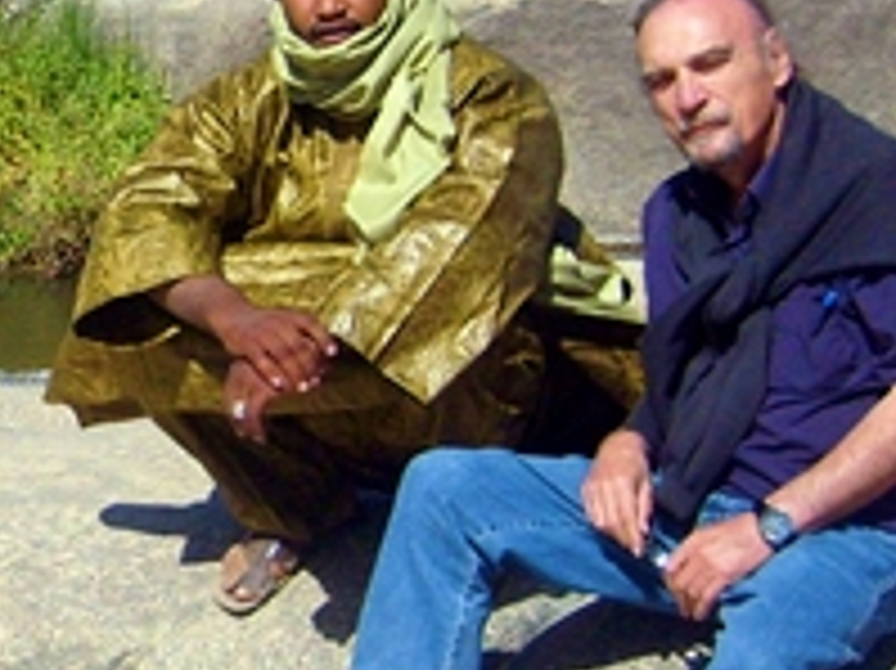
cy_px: 398
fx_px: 2276
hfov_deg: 22.1
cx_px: 257
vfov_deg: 16.8
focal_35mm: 88
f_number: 7.1
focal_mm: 5.8
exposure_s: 1/500
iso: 80
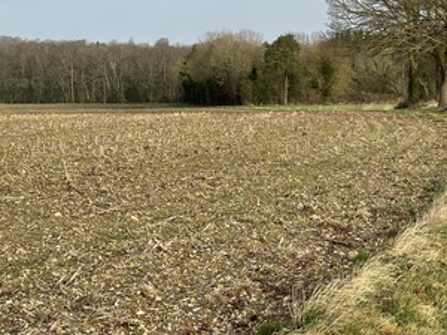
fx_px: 1240
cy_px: 152
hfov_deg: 20.2
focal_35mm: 96
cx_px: 372
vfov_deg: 15.4
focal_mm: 6.86
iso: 64
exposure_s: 1/1433
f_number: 1.78
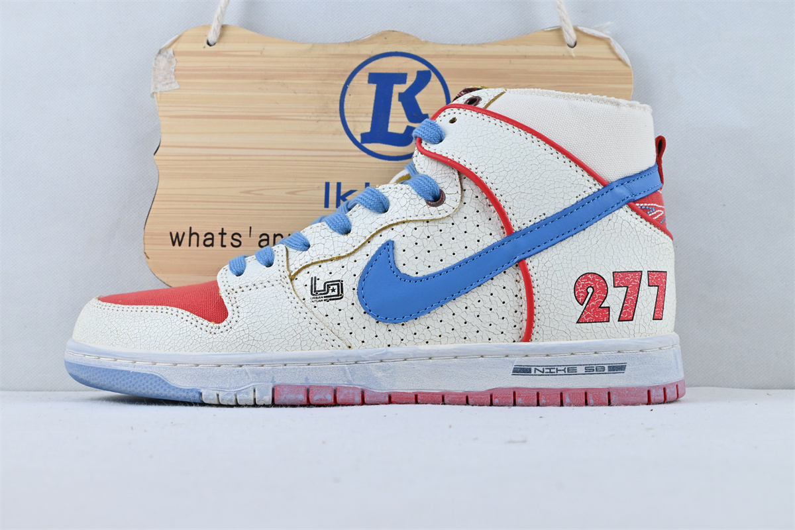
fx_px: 1010
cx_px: 398
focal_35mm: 46
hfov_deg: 43.0
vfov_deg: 29.4
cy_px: 265
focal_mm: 30.5
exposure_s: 1/160
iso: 1000
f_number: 10
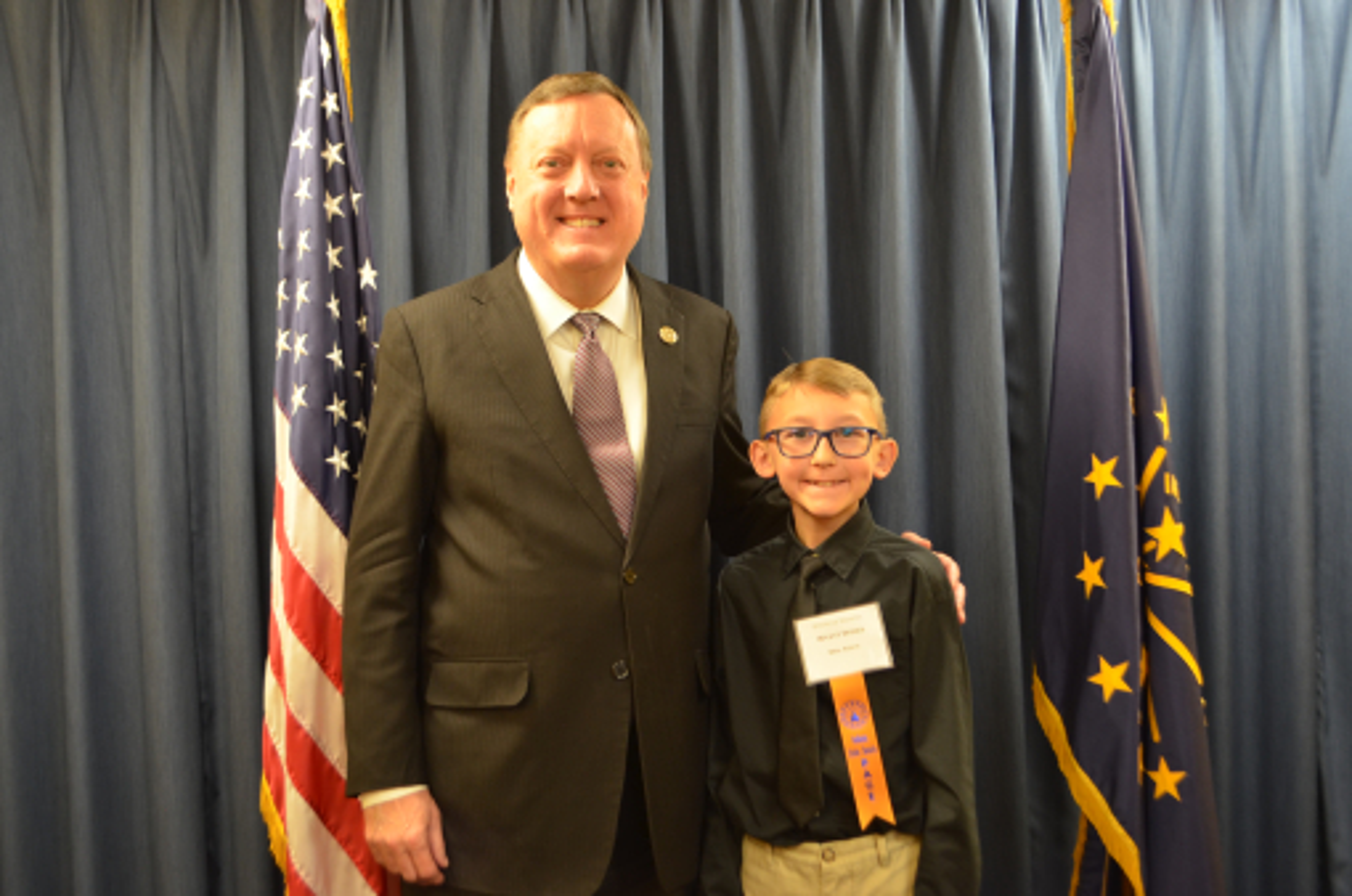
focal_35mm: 42
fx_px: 1574
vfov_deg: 31.8
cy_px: 448
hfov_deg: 46.5
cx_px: 676
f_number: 4.5
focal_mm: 28
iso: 640
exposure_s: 1/15
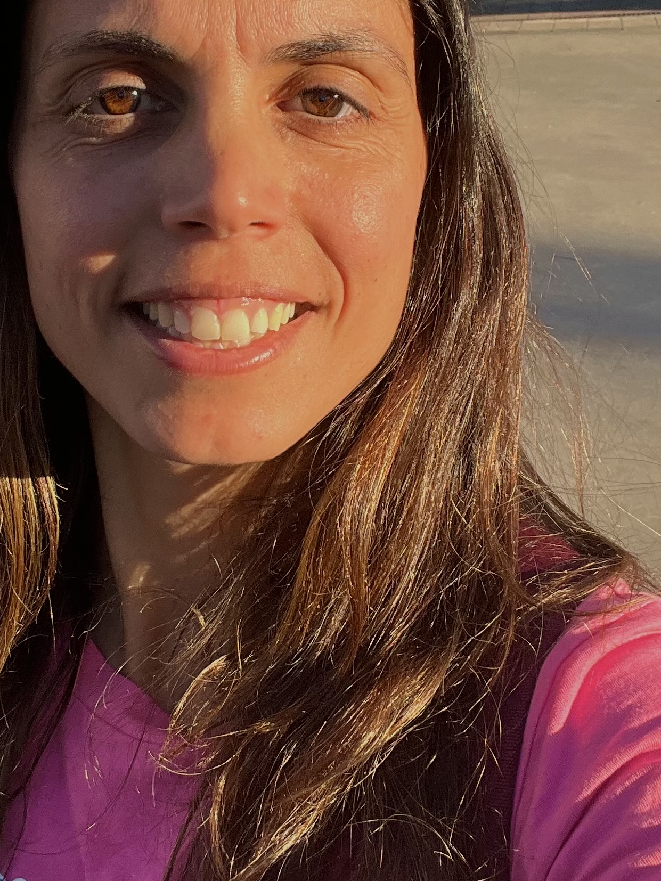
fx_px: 1425
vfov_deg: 34.3
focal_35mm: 56
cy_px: 372
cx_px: 246
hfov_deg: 26.0
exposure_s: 1/621
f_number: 2.2
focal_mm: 2.71
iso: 32
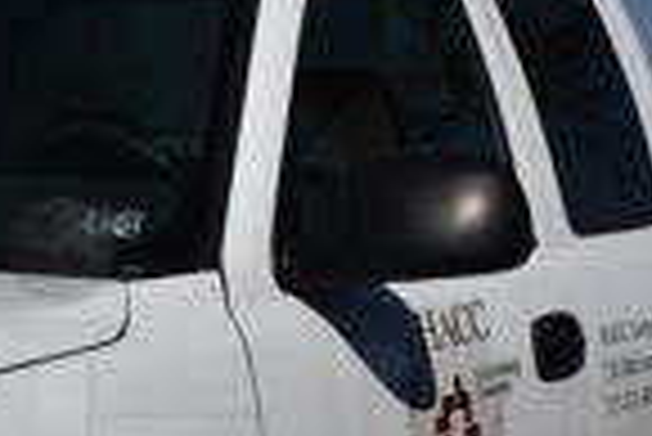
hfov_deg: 14.8
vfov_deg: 10.3
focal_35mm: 132
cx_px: -202
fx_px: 2395
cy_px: 432
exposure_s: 1/640
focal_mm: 21
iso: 100
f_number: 13
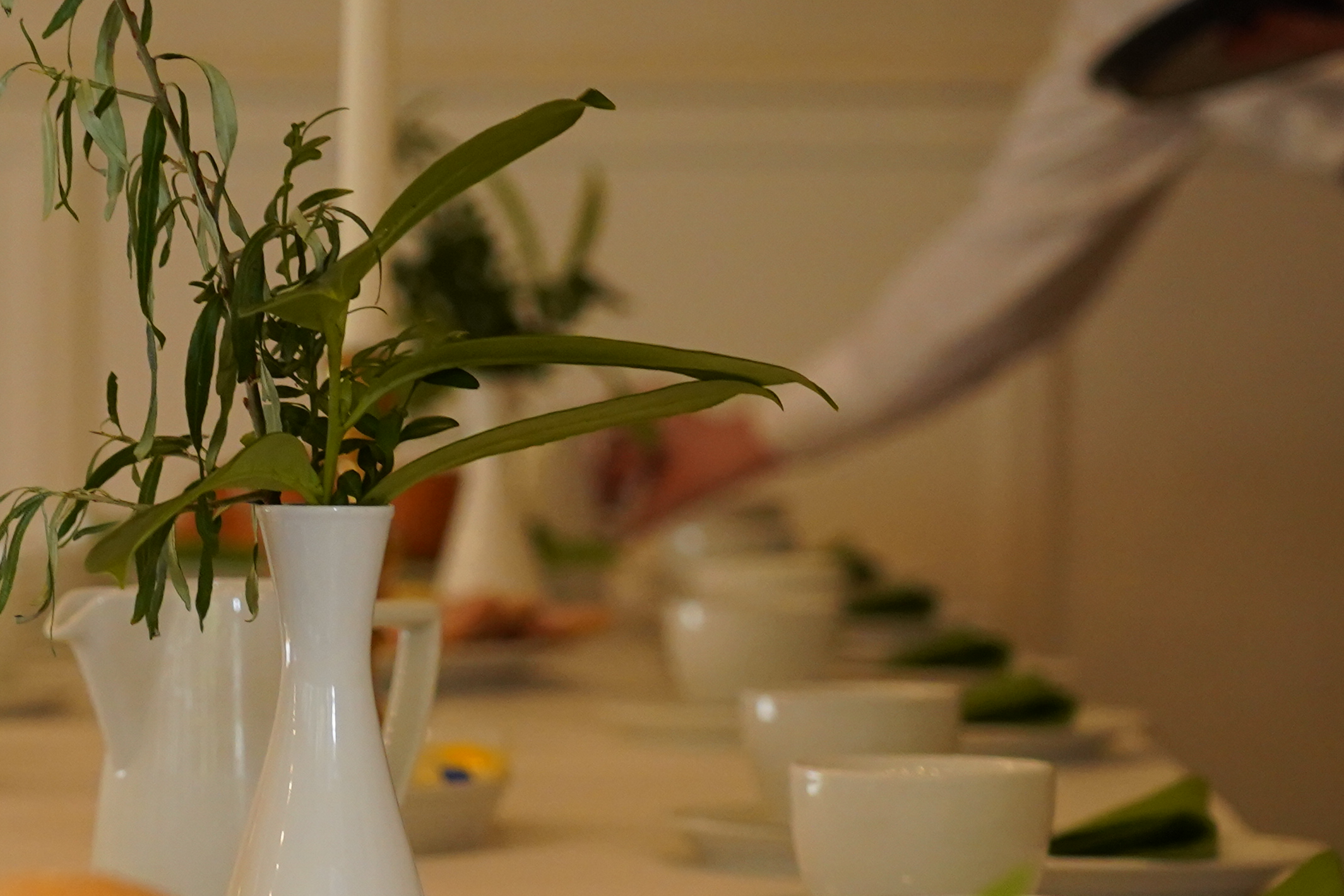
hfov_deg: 11.0
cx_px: 252
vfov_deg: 7.4
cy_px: 472
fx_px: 6943
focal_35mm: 186
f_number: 4
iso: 2000
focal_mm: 66
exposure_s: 1/160
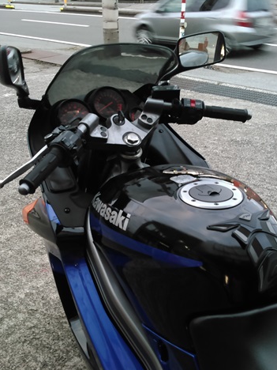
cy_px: 187
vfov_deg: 45.8
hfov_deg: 35.1
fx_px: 437
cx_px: 136
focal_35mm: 41
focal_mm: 4
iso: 100
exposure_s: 1/16.7
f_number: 2.4
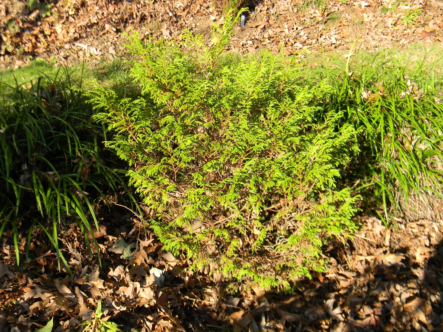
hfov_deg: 45.8
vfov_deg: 35.1
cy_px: 166
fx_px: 525
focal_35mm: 41
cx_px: 222
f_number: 3.8
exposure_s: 1/170
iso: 80
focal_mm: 7.3
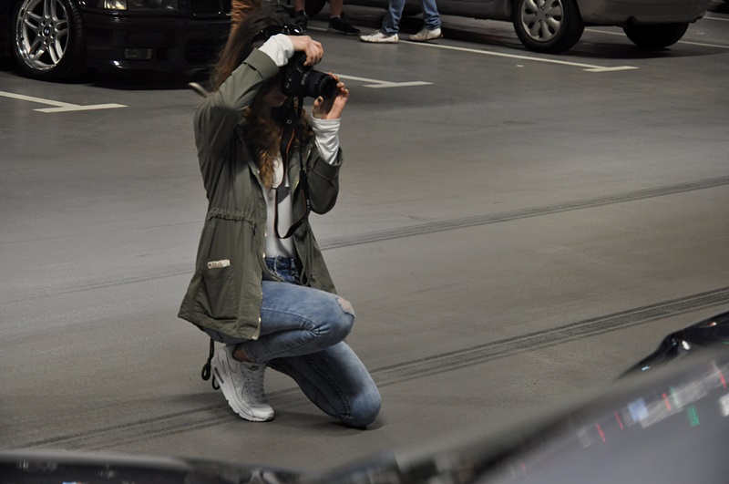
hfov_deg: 20.6
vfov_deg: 13.8
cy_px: 242
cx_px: 364
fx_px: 2002
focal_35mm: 99
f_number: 5.3
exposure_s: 1/30
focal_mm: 66
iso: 900
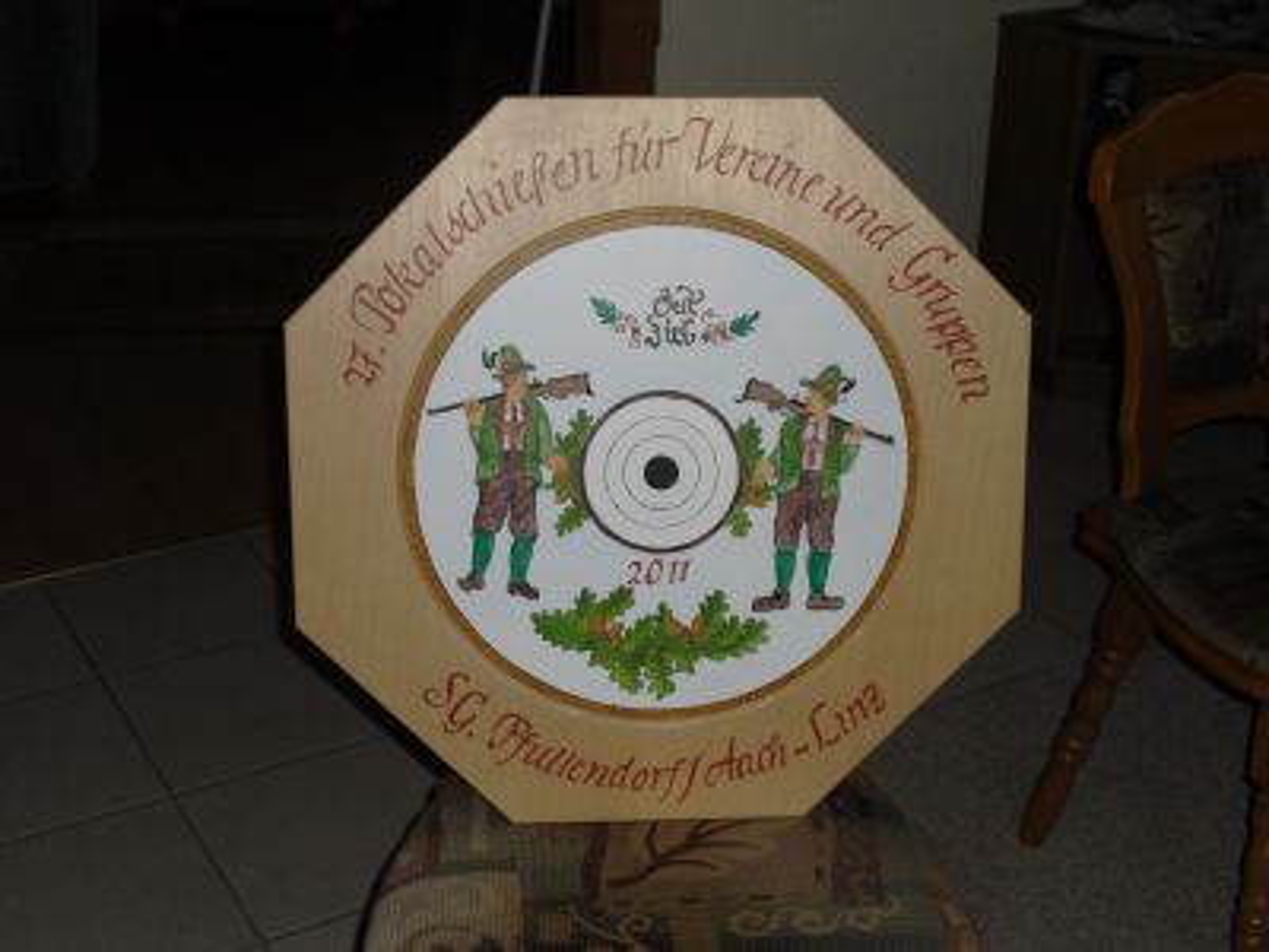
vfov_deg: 27.5
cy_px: 476
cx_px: 634
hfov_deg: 36.2
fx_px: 1943
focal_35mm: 53
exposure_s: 1/60
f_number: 3.8
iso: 100
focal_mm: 9.4
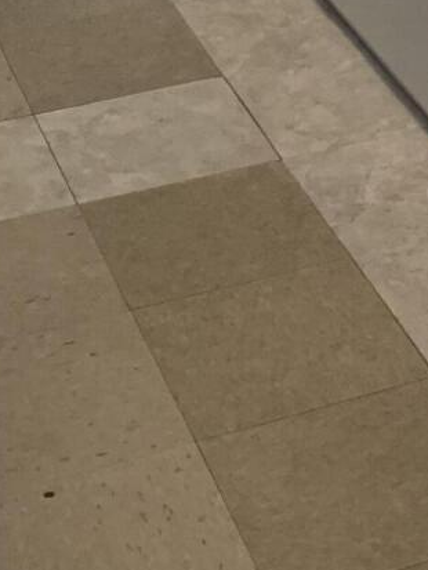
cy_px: -491
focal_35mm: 126
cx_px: 490
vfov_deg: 13.8
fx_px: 2076
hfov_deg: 11.6
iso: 160
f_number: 1.8
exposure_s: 1/60
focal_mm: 4.25
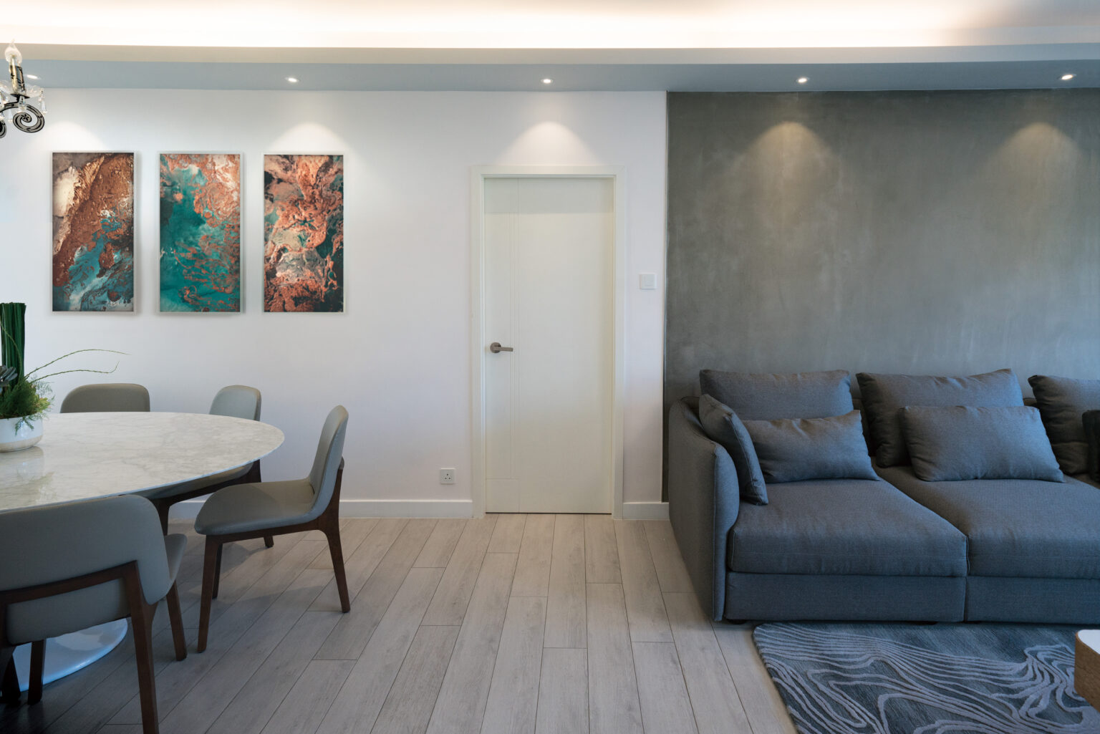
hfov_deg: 93.3
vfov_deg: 70.5
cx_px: 550
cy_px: 367
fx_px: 520
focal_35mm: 17
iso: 400
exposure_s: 1/100
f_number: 5.6
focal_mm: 17
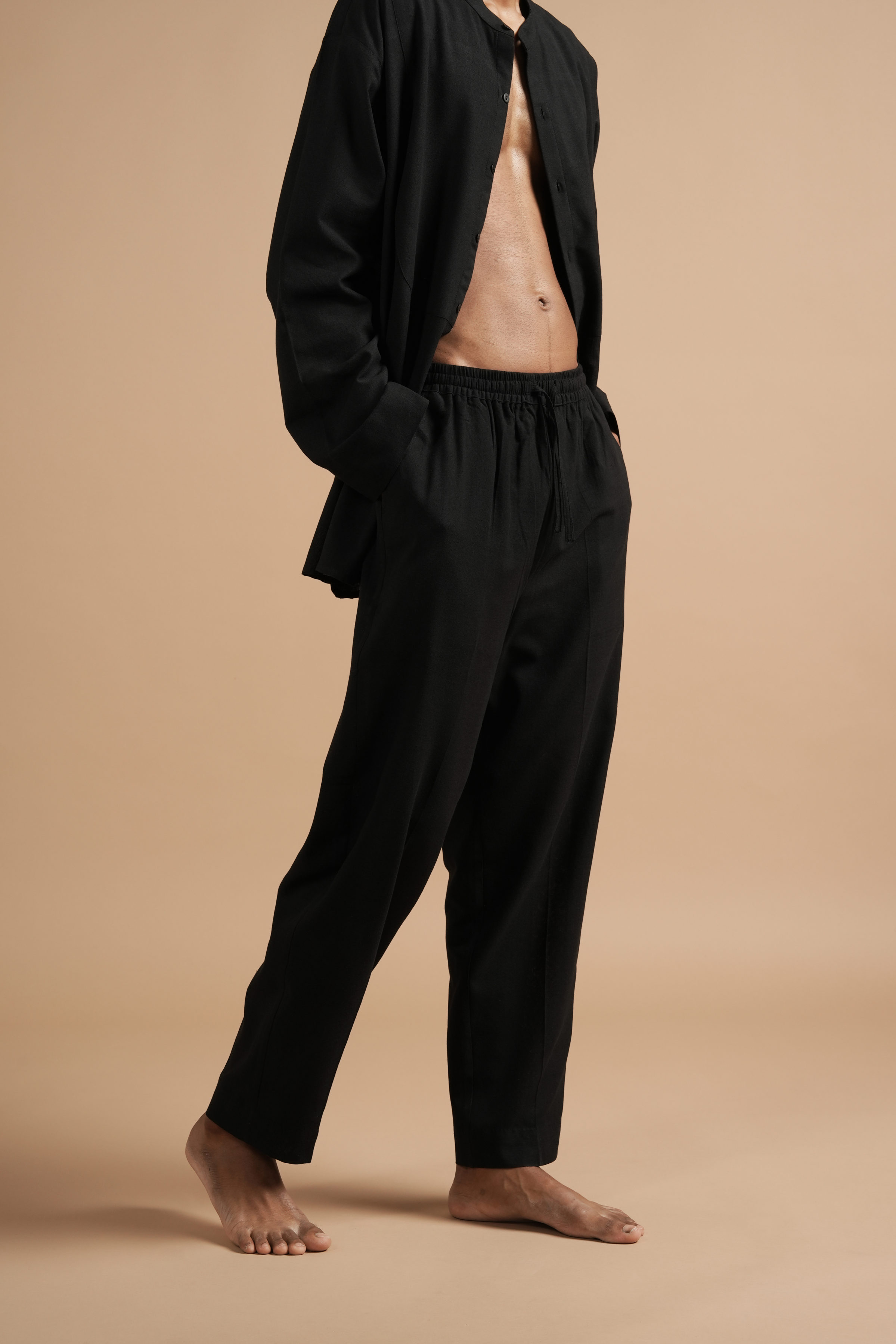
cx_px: 448
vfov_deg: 32.4
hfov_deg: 21.9
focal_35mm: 62
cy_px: 672
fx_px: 2315
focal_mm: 62
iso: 320
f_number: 10
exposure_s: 1/125
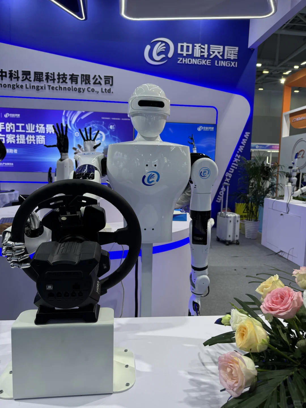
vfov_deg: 71.6
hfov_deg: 56.8
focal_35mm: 24
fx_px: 283
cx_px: 153
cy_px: 204
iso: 64
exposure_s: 1/121
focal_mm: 6.76
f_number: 1.78
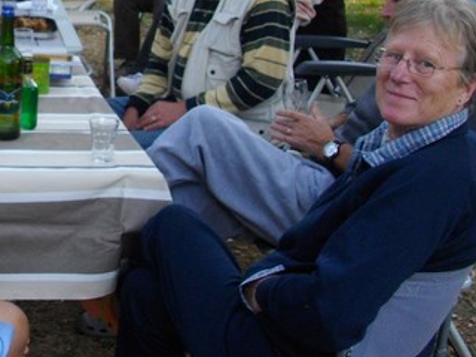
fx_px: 1073
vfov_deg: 18.2
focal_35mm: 78
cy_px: -34
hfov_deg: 23.7
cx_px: -25
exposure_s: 1/125
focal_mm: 5.7
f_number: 2.9
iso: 150
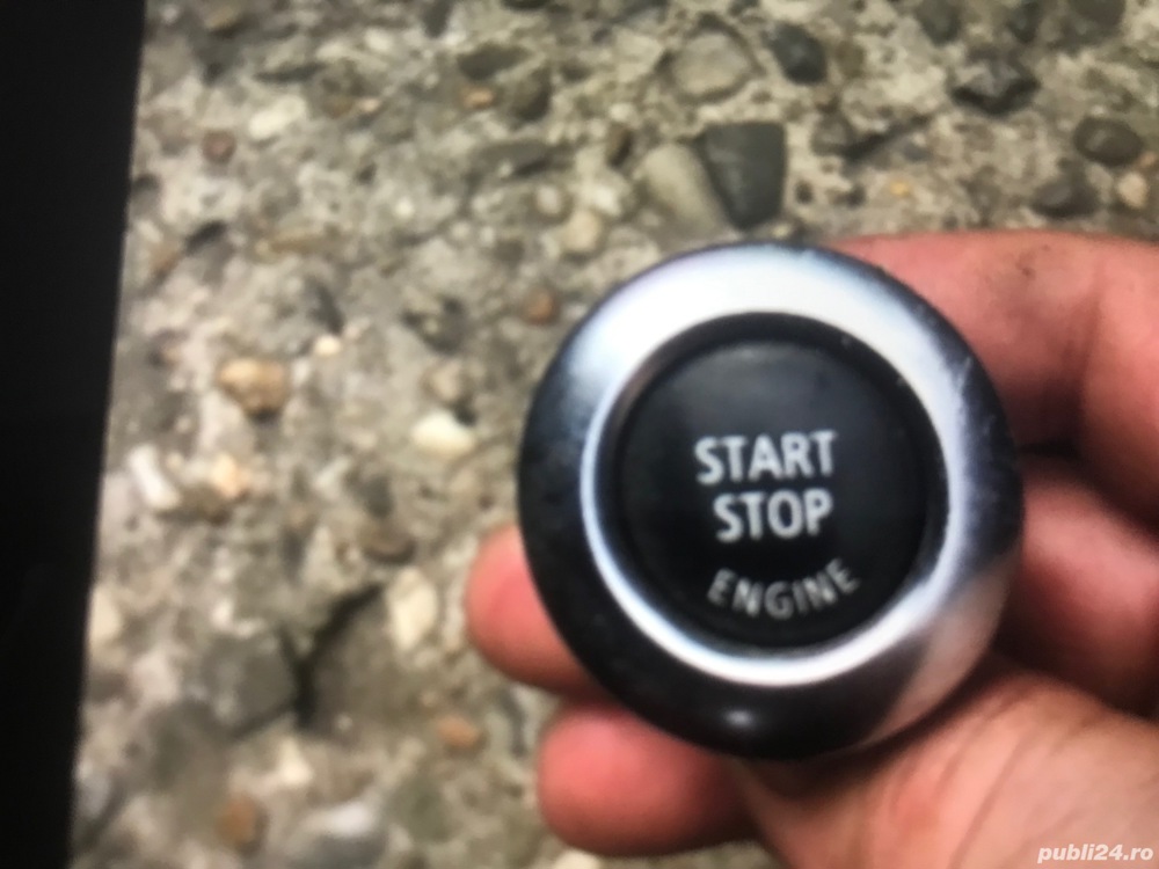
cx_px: 580
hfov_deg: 63.4
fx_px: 937
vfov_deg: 49.7
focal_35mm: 28
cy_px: 434
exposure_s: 1/17
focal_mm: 3.99
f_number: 1.8
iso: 40
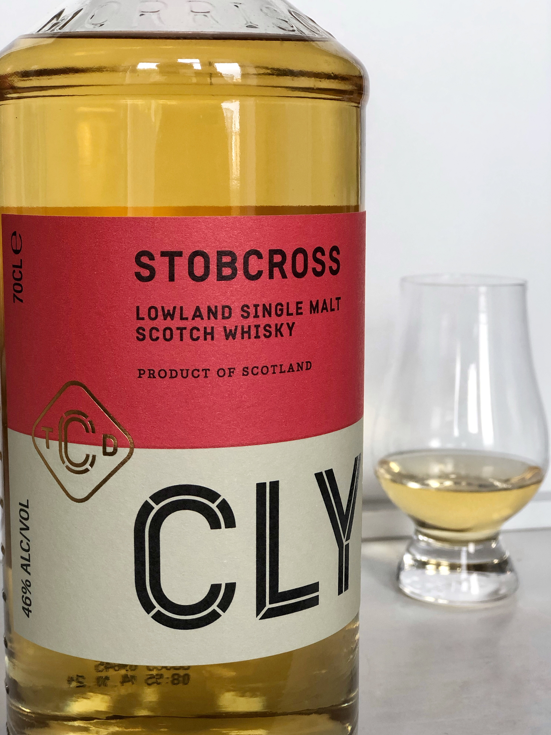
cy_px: 368
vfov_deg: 33.8
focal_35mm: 57
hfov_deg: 25.7
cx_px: 276
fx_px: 1210
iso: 32
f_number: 2.8
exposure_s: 1/30
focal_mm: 6.6
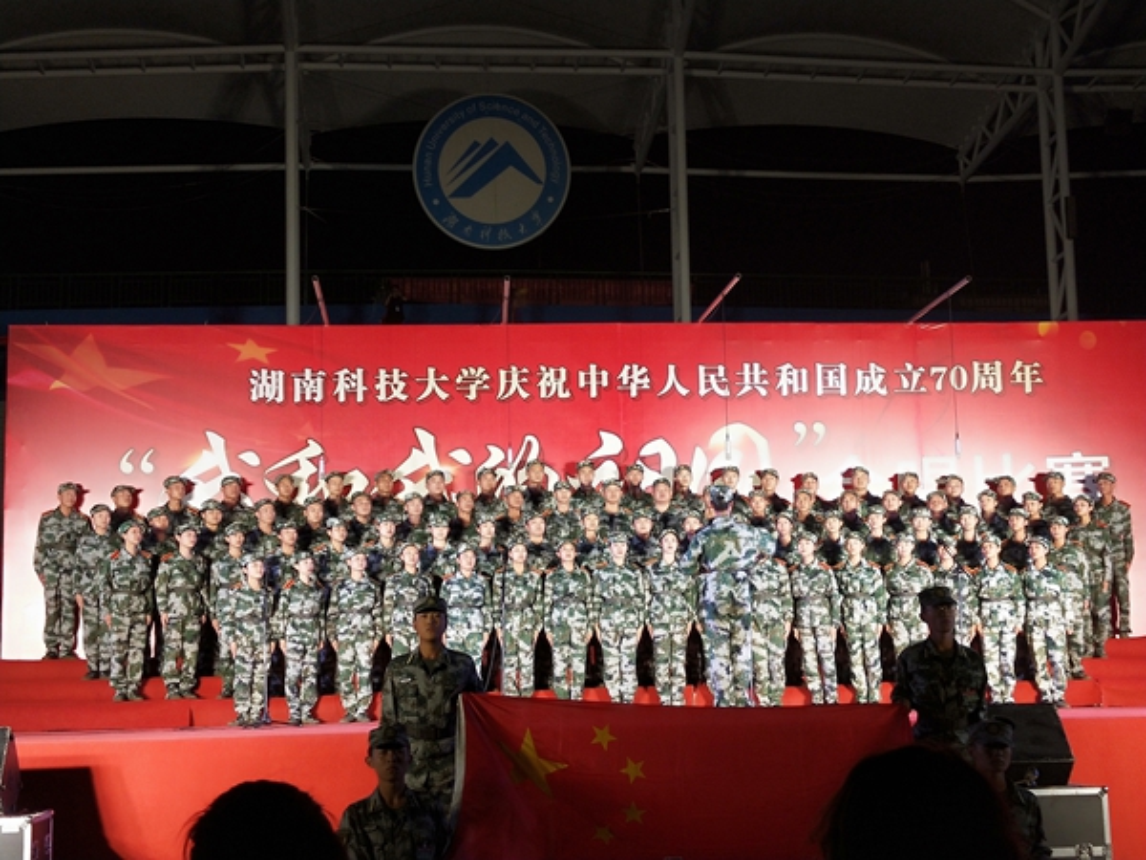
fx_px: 761
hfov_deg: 73.9
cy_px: 430
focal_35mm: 23
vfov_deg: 58.9
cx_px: 573
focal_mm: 3.99
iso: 74
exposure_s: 1/50
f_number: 1.7
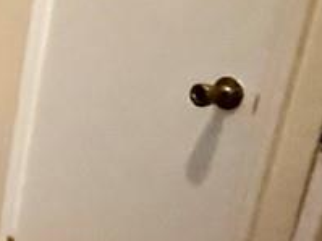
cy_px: 99
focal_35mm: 72
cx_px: -374
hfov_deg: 16.9
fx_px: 669
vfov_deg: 20.4
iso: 1600
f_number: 2.2
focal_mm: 2.22
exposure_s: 1/30
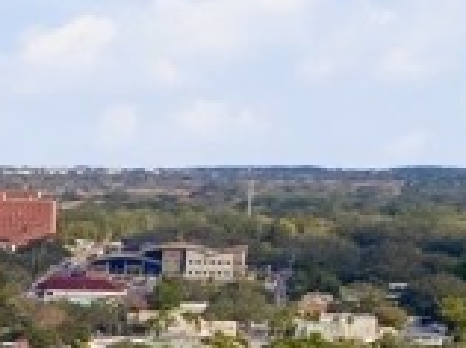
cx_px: -720
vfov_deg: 9.2
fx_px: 2097
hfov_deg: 10.5
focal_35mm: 156
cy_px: 566
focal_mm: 4.5
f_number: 2.8
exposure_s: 1/400
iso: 100
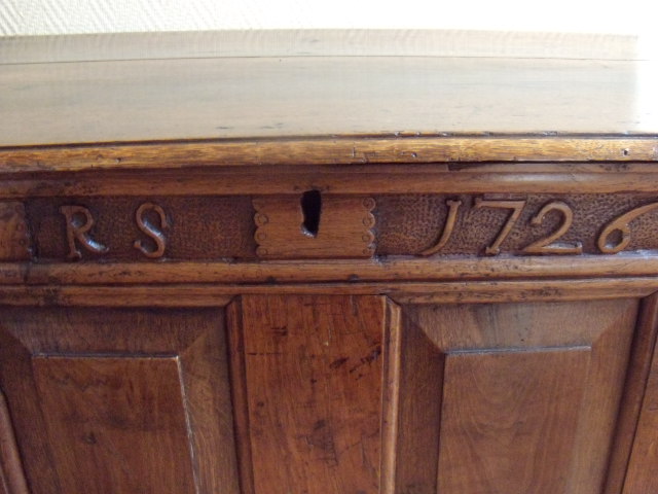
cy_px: 247
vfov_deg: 39.7
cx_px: 329
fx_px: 684
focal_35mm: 36
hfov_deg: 51.4
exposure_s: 1/8
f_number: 3.6
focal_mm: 6.4
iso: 640
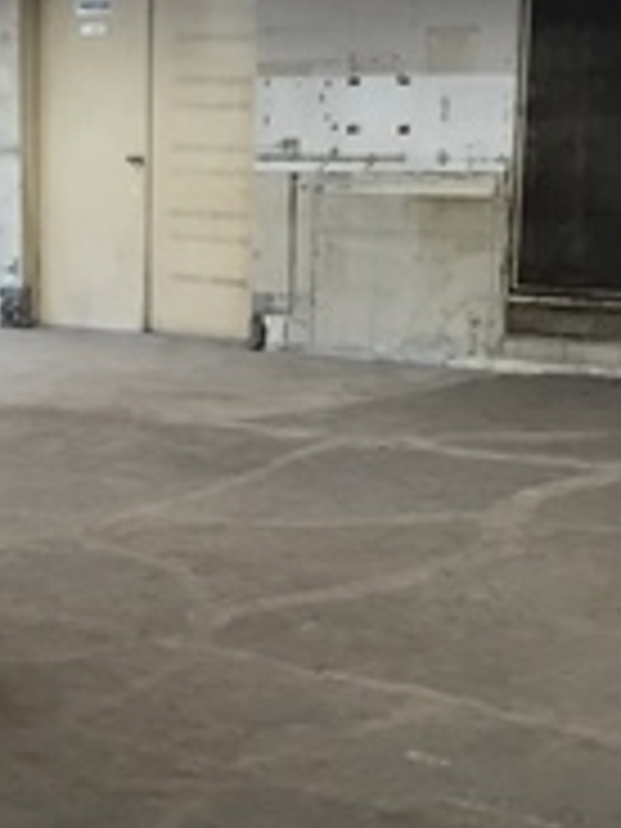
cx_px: -166
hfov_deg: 14.1
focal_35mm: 101
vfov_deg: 19.3
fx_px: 2416
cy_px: 657
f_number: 2.2
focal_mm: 4.15
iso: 32
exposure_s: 1/40
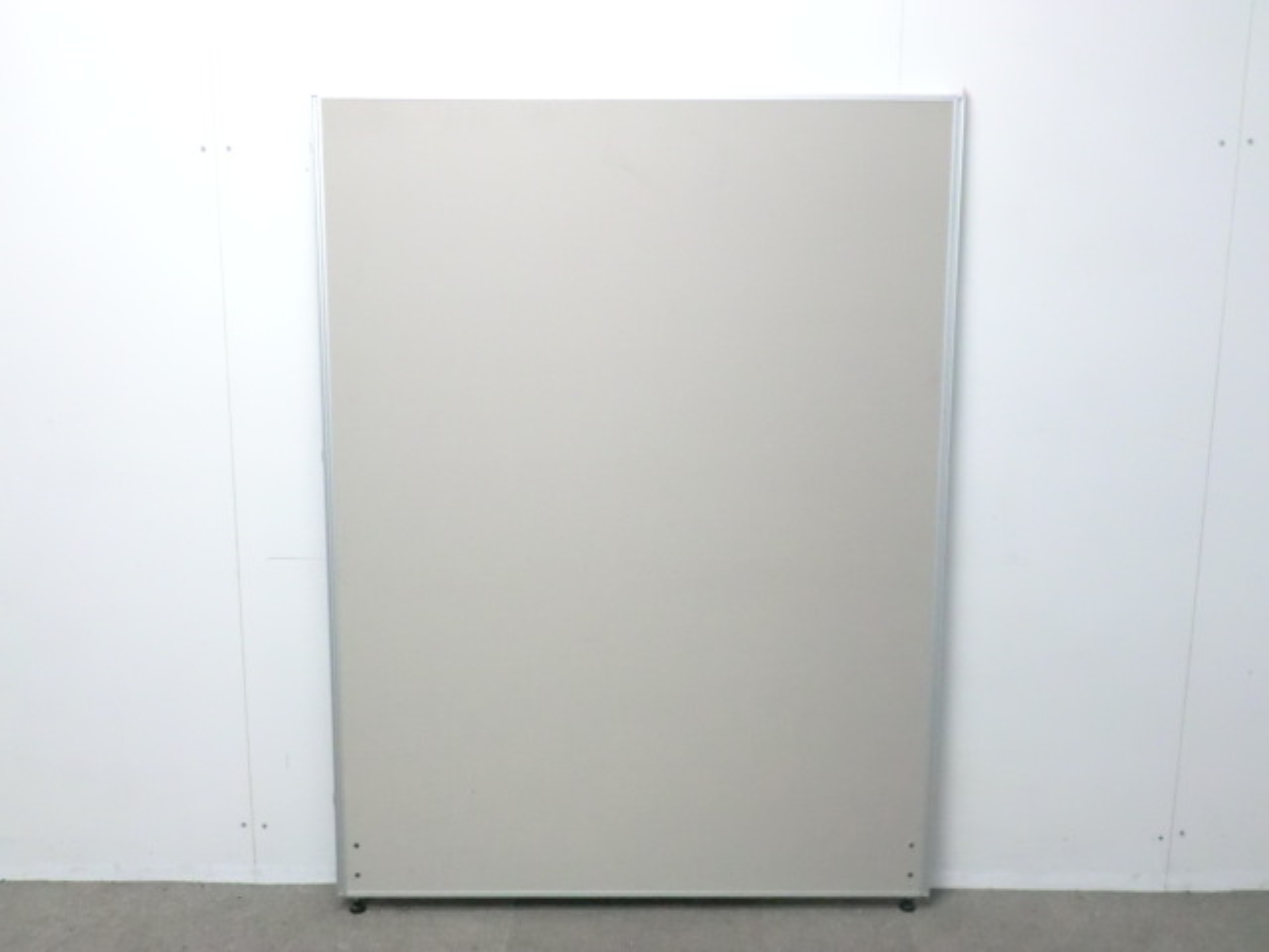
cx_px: 634
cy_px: 476
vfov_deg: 37.7
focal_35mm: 38
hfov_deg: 49.0
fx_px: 1393
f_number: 3.9
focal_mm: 6.9
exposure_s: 1/50
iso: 800
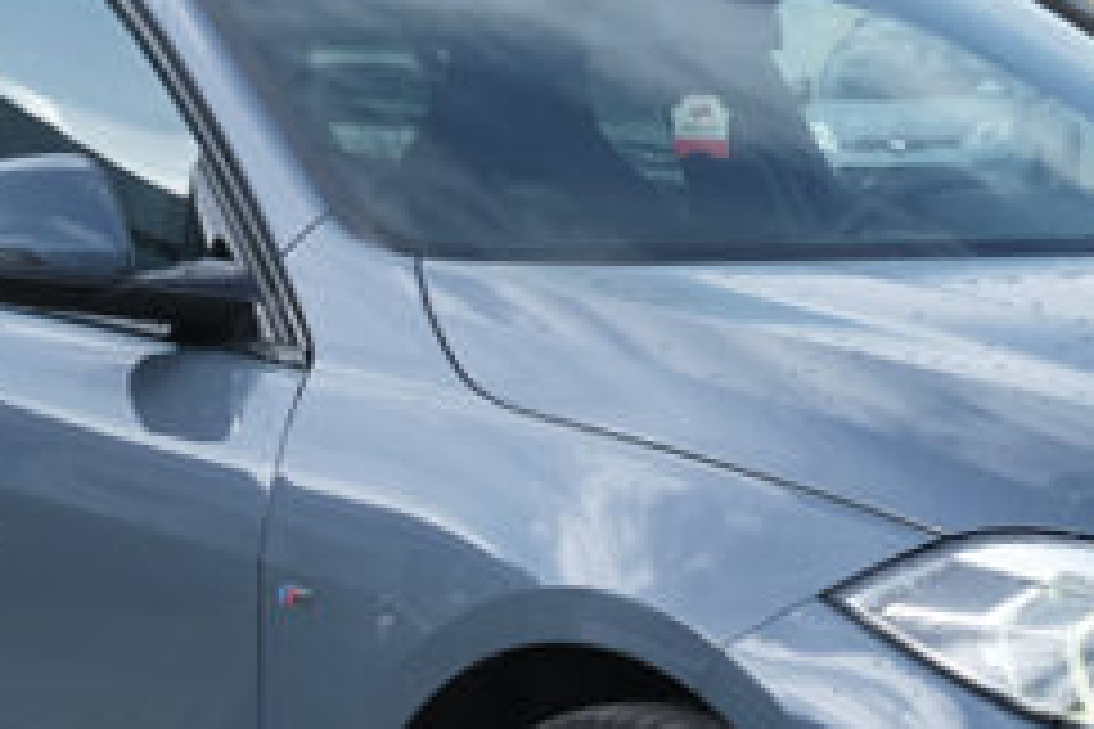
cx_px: 761
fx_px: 4619
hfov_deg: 13.5
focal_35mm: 152
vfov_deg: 9.0
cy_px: 614
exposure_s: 1/125
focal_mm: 24.2
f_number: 9
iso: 160
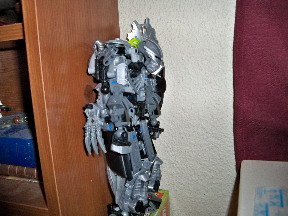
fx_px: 291
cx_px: 144
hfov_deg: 52.6
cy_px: 108
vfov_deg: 40.7
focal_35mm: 35
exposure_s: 1/30
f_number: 3.5
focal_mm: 6.2
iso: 200
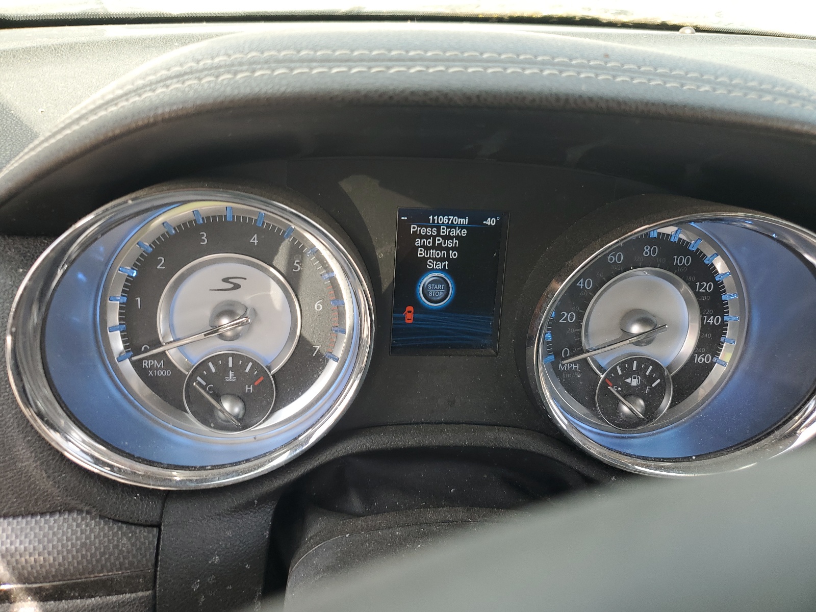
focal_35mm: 26
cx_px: 408
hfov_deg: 67.3
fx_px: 613
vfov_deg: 53.1
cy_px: 306
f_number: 1.5
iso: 50
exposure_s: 1/185
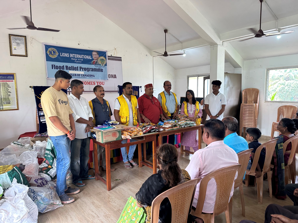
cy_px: 112
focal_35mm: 24
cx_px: 149
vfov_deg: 56.8
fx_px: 207
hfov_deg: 71.6
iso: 100
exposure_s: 1/100
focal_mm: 6.86
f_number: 1.78
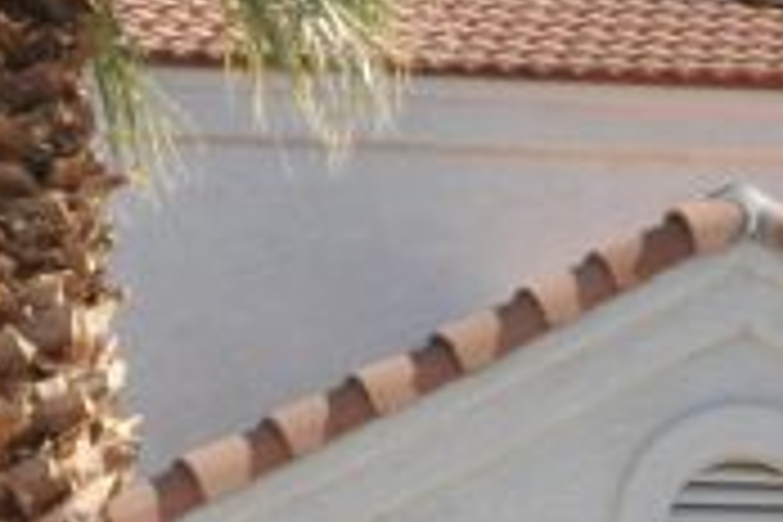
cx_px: -500
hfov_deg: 10.2
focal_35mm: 194
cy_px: 436
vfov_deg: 7.1
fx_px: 4219
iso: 1250
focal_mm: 22
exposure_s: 1/200
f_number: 25
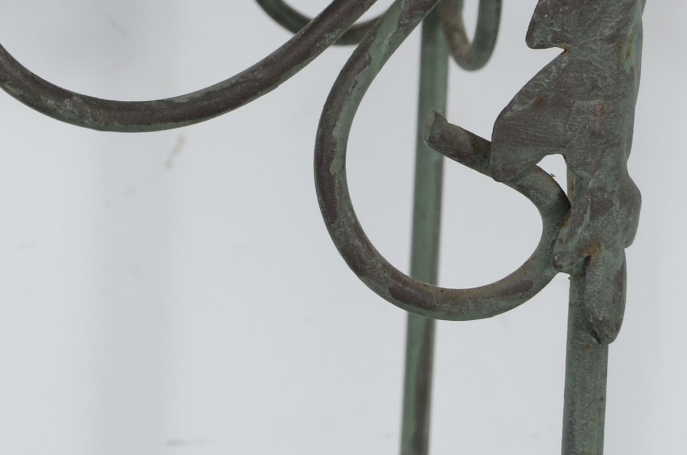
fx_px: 3288
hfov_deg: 11.8
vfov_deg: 7.7
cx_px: -28
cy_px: -269
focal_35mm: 173
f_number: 8
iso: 125
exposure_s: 1/125
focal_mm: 35
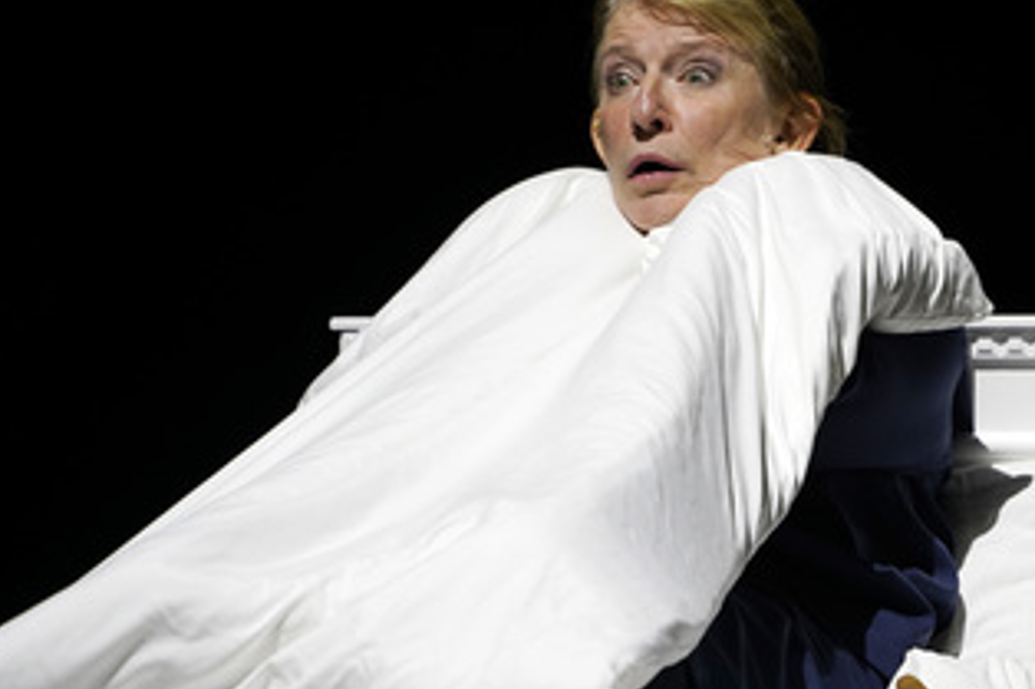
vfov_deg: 1.6
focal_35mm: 863
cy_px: 363
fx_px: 24797
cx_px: 730
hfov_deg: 2.4
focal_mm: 600
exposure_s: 1/400
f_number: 7.1
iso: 1600
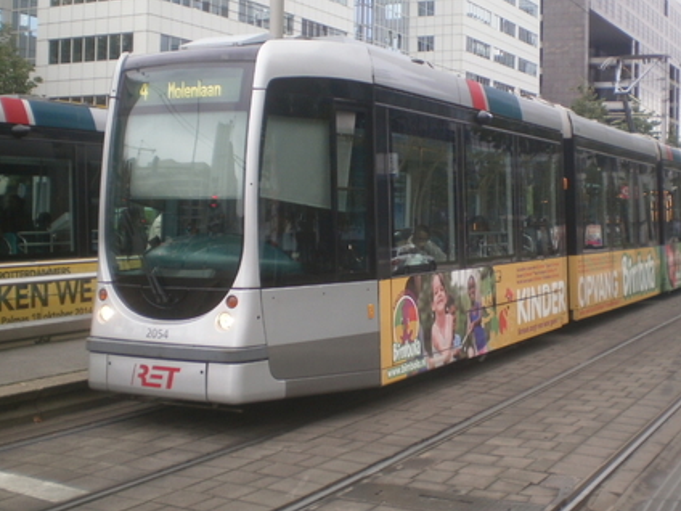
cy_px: 225
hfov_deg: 37.2
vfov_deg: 28.5
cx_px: 442
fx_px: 1003
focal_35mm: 51
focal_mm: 6.3
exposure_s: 1/60
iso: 100
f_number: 3.1
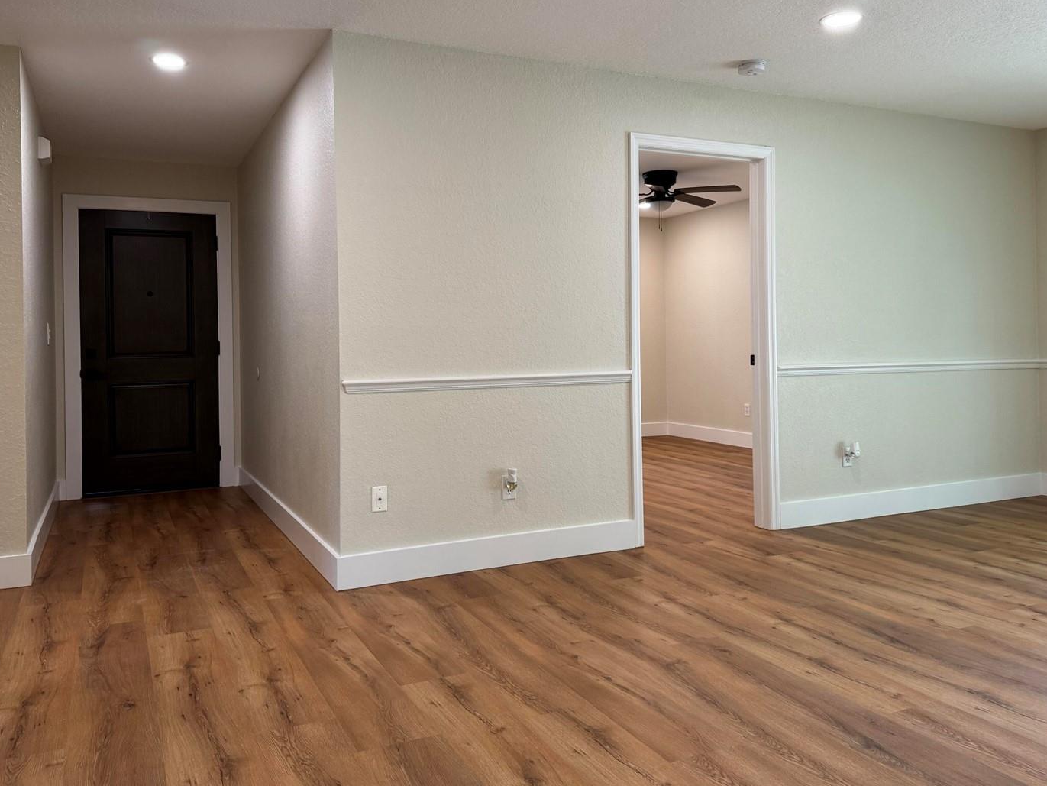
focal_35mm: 28
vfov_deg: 49.6
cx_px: 525
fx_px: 847
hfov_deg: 63.4
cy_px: 340
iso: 160
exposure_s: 1/120
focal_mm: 6.76
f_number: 1.78
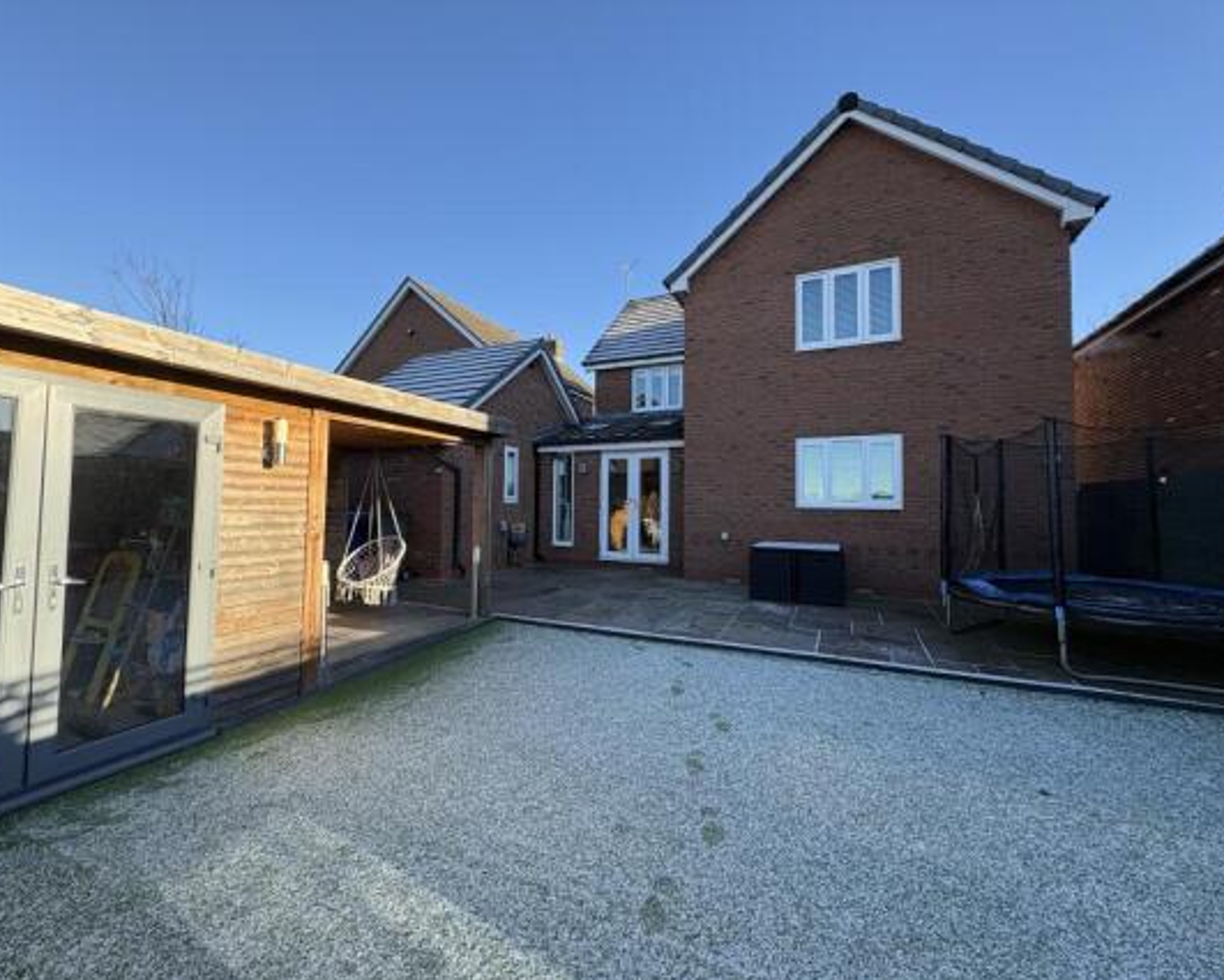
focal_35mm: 15
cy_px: 483
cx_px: 564
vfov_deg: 84.1
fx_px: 543
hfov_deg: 96.6
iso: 50
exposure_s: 1/416
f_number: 2.2
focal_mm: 2.22
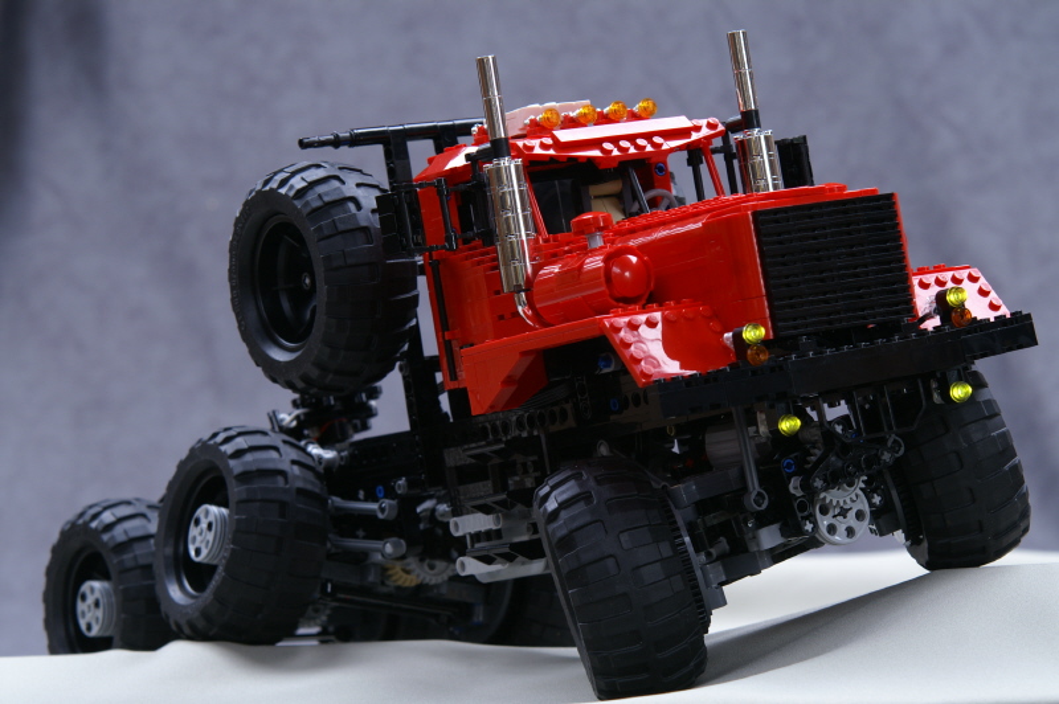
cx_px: 530
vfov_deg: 9.1
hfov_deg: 13.7
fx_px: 4409
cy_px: 352
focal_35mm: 150
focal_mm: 100
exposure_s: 1/10
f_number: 11
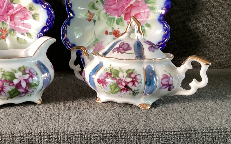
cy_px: 95
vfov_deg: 28.4
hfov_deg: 43.7
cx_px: 75
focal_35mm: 45
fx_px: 283
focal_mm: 3.3
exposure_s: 1/50
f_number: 2.4
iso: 80
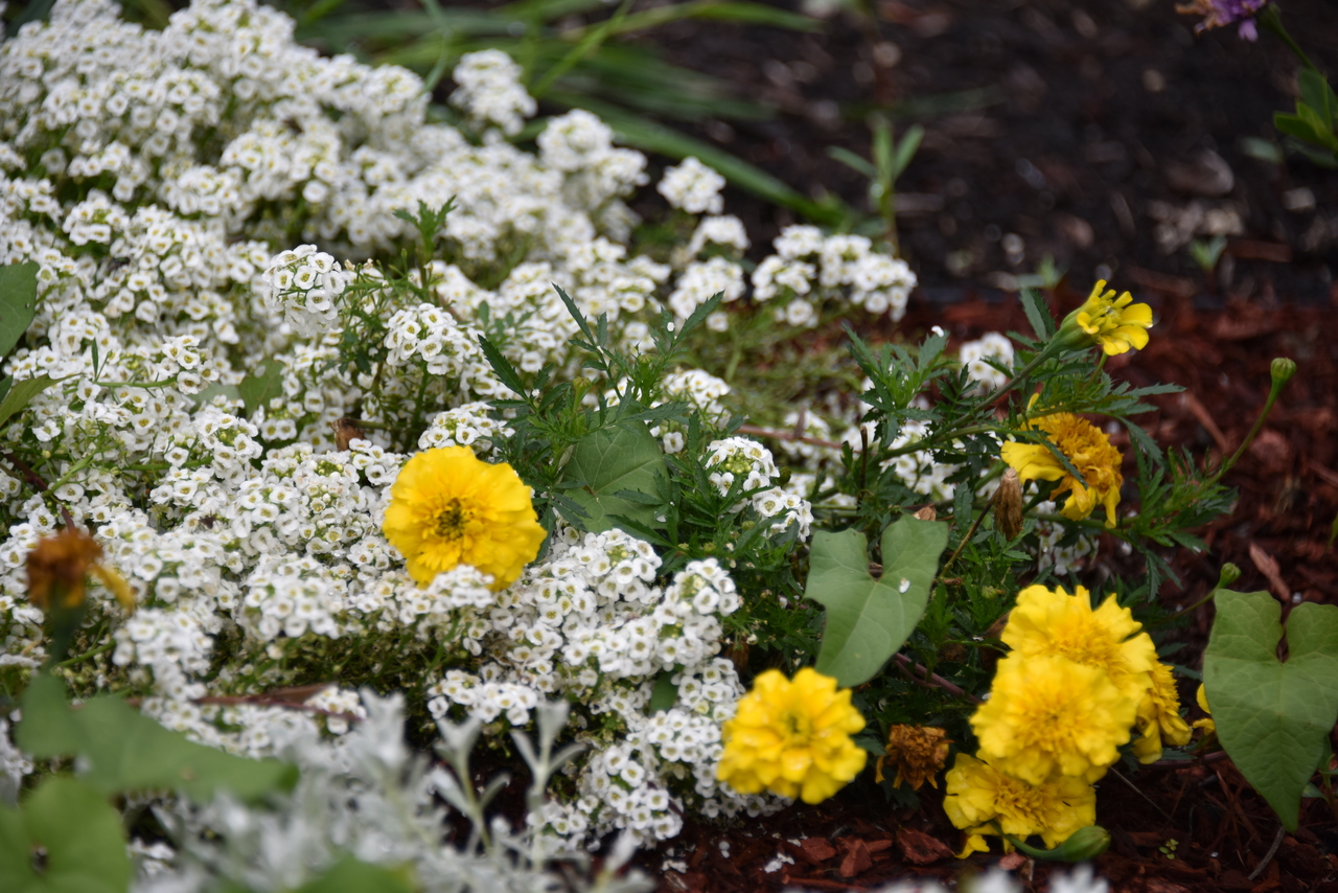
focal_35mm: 200
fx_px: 7435
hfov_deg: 10.3
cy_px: 446
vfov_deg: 6.9
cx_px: 669
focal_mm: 200
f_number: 5.6
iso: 160
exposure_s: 1/400
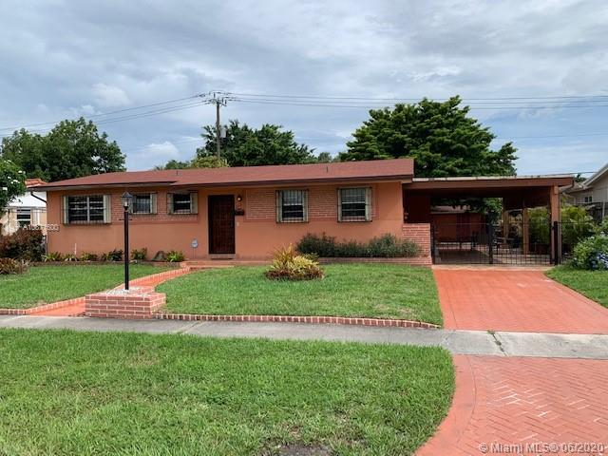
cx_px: 304
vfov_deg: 53.1
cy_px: 228
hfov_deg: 67.3
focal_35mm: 26
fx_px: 457
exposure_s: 1/2833
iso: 25
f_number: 1.8
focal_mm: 4.25
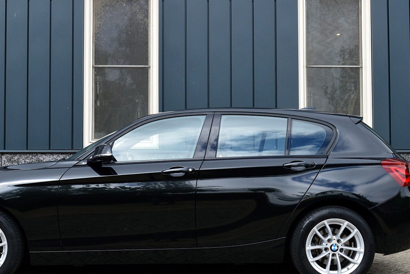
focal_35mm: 51
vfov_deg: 26.4
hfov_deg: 38.7
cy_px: 164
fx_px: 581
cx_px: 162
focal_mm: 24
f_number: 10
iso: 400
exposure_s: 1/320
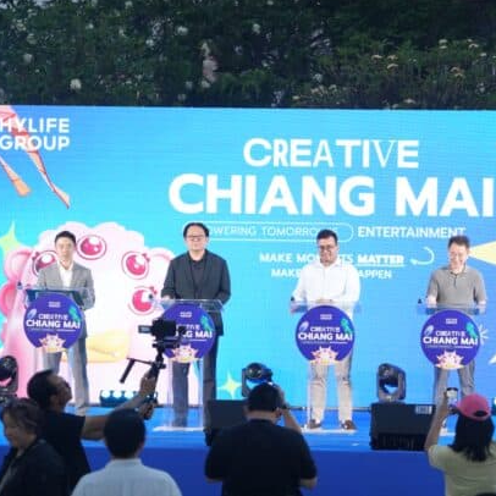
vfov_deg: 12.6
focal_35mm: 139
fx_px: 2253
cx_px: 324
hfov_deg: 12.5
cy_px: 247
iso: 2500
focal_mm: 108
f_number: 4
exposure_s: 1/400
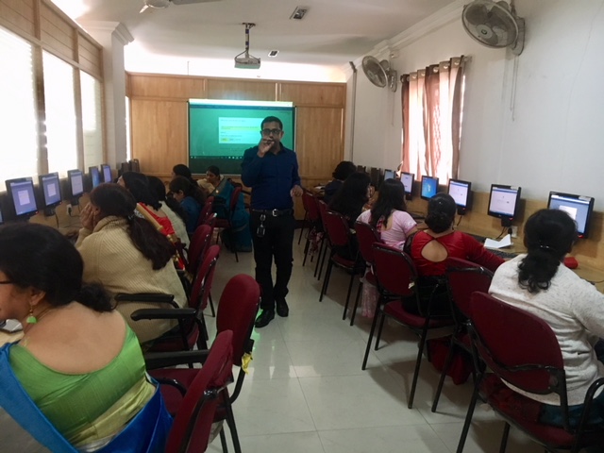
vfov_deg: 48.2
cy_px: 226
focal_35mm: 29
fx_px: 506
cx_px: 302
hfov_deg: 61.7
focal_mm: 4.15
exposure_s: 1/33
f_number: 2.2
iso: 200
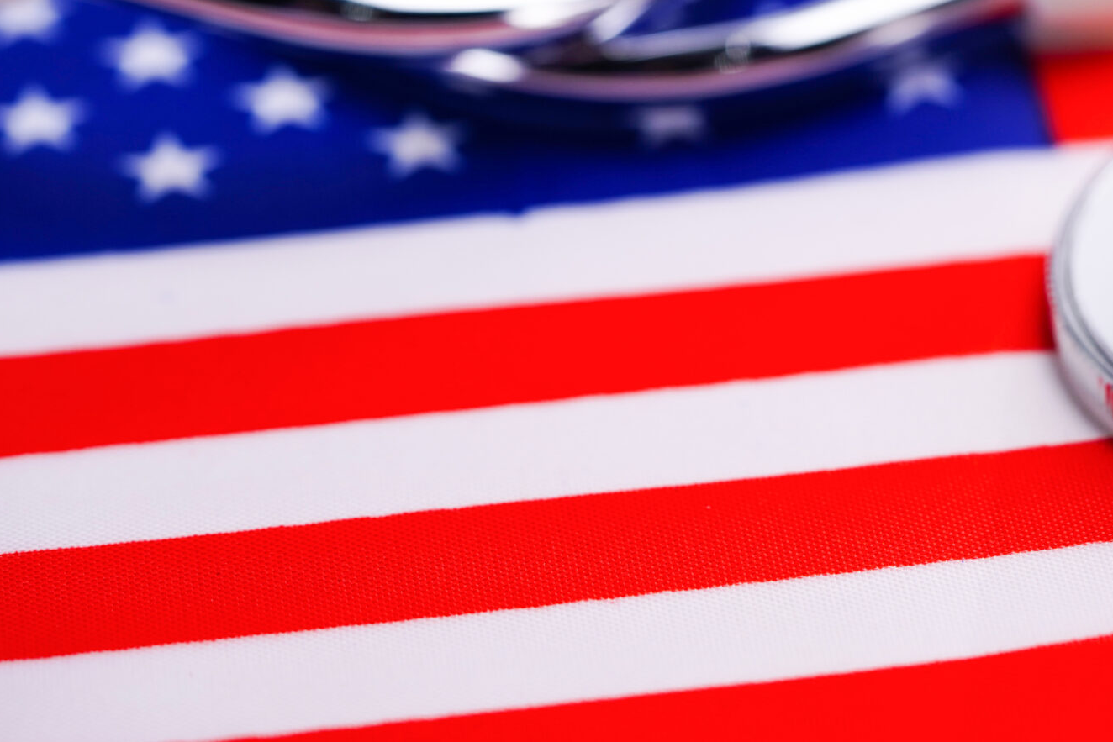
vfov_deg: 7.9
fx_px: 5380
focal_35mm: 174
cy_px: 84
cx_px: 924
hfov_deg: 11.8
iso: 200
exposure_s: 1/100
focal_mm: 90
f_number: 4.5
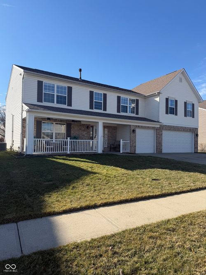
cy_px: 138
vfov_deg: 71.6
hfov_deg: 56.8
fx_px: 190
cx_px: 103
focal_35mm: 24
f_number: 1.78
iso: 80
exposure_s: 1/3279
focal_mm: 6.76
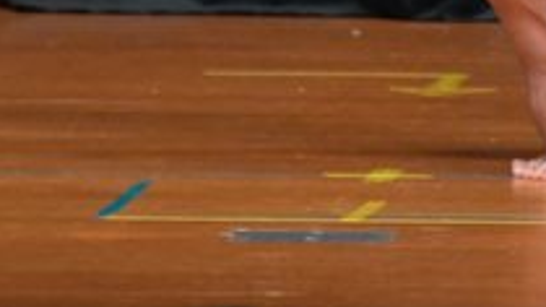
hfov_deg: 1.5
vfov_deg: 0.8
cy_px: -356
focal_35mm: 1447
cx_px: 628
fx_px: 20944
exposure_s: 1/400
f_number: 5.6
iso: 4000
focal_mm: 250
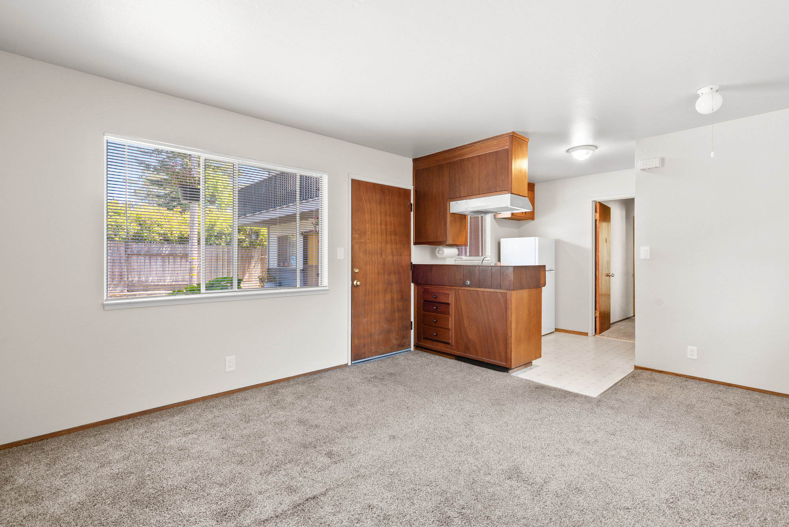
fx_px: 351
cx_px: 394
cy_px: 264
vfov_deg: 73.8
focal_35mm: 16
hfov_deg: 96.7
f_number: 9
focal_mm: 16
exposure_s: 1/3
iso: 400
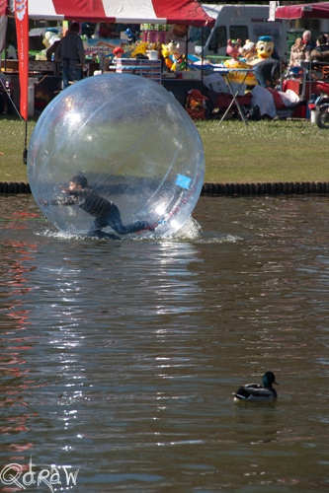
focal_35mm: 202
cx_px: 164
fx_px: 2778
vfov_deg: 10.2
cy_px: 246
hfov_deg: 6.8
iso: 100
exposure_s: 1/250
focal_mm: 135
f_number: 7.1
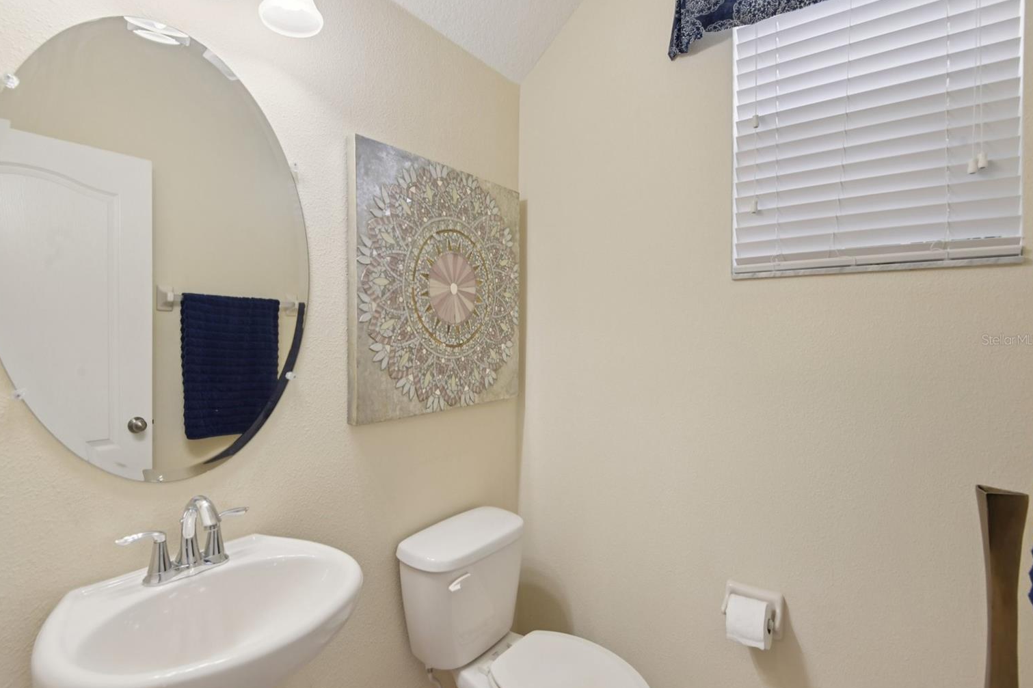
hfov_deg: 90.0
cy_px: 340
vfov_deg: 67.4
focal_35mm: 18
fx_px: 516
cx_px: 496
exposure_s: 1/25
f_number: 8
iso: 400
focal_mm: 17
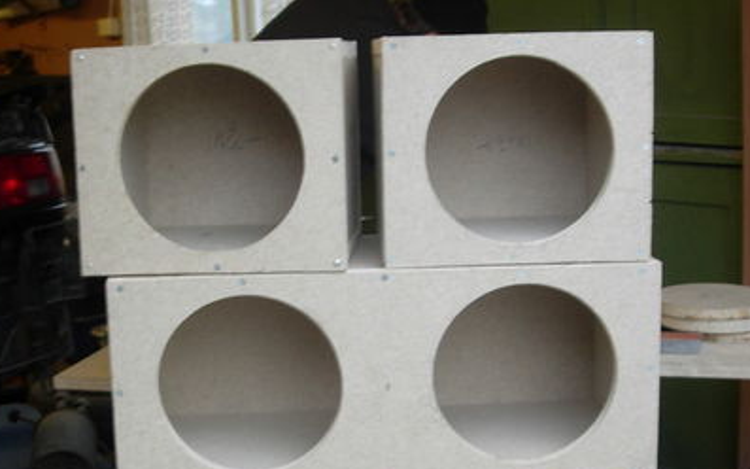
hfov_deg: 31.4
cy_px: 316
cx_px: 304
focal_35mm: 65
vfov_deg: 19.9
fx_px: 1328
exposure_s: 1/23.9
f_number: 2.8
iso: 79
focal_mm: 7.8
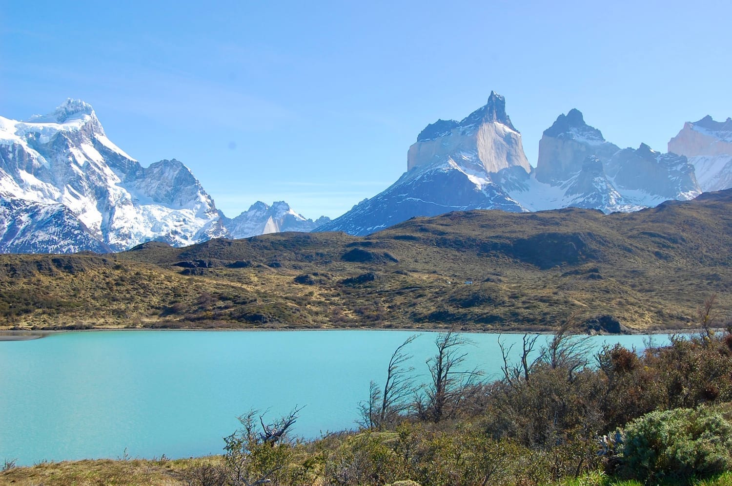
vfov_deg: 36.8
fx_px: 731
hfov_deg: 53.2
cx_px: 366
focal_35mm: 36
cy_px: 243
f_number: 9
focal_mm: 24
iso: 200
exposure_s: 1/320
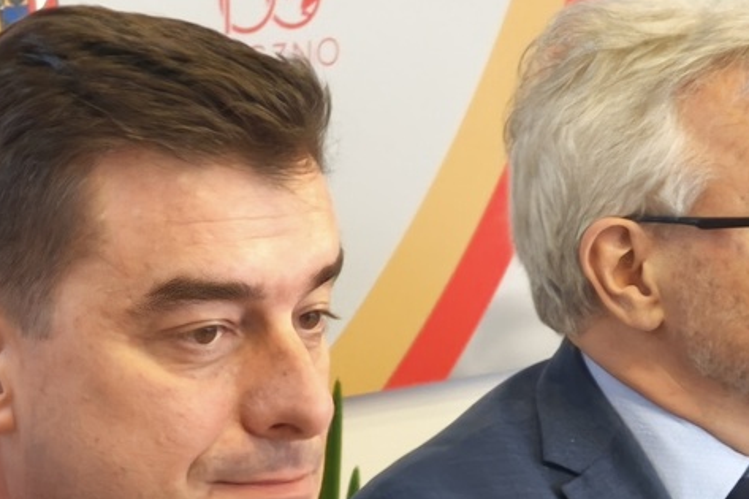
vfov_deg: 5.1
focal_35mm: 269
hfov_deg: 7.7
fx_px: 5594
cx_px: 236
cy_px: 452
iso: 2500
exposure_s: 1/50
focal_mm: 8.8
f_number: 2
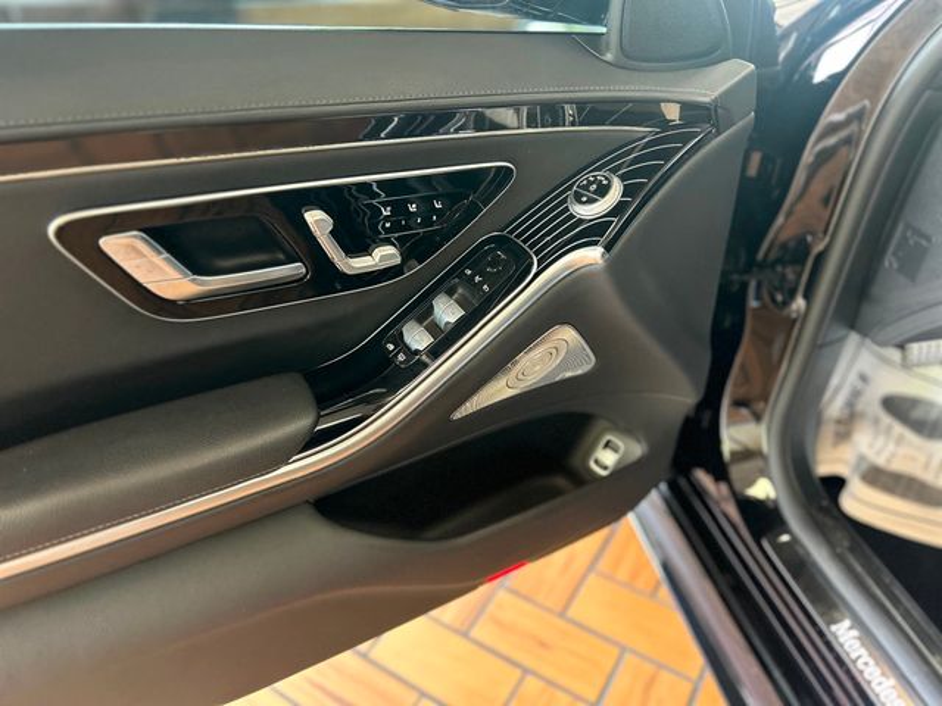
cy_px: 353
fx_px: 708
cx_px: 471
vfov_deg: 53.1
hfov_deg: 67.3
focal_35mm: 26
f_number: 1.5
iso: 400
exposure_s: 1/60
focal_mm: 5.7
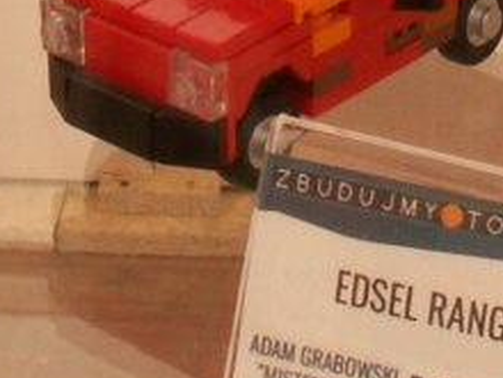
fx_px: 3153
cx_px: 329
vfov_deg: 6.7
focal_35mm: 217
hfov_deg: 9.1
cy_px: -219
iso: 64
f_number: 8
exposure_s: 1/15
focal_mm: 5.86
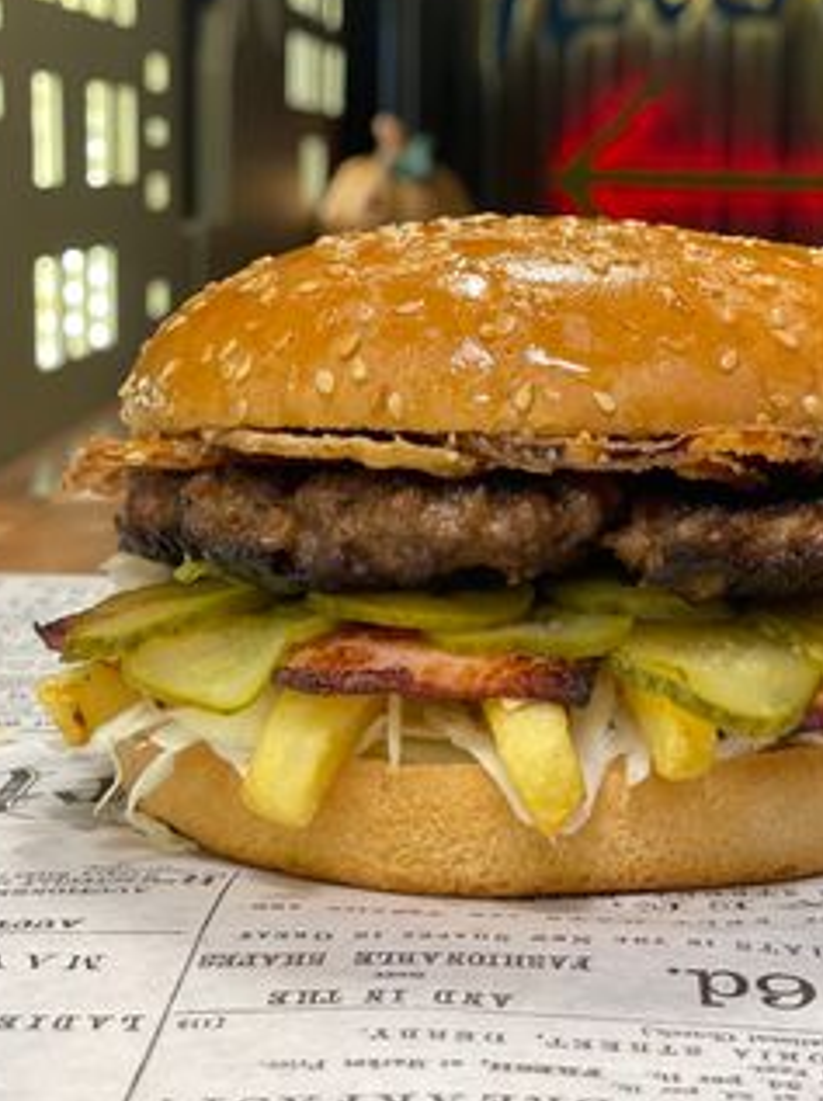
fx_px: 2224
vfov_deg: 27.7
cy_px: 410
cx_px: 507
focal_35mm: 70
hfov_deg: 20.9
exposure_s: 1/100
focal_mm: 6
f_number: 2
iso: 160
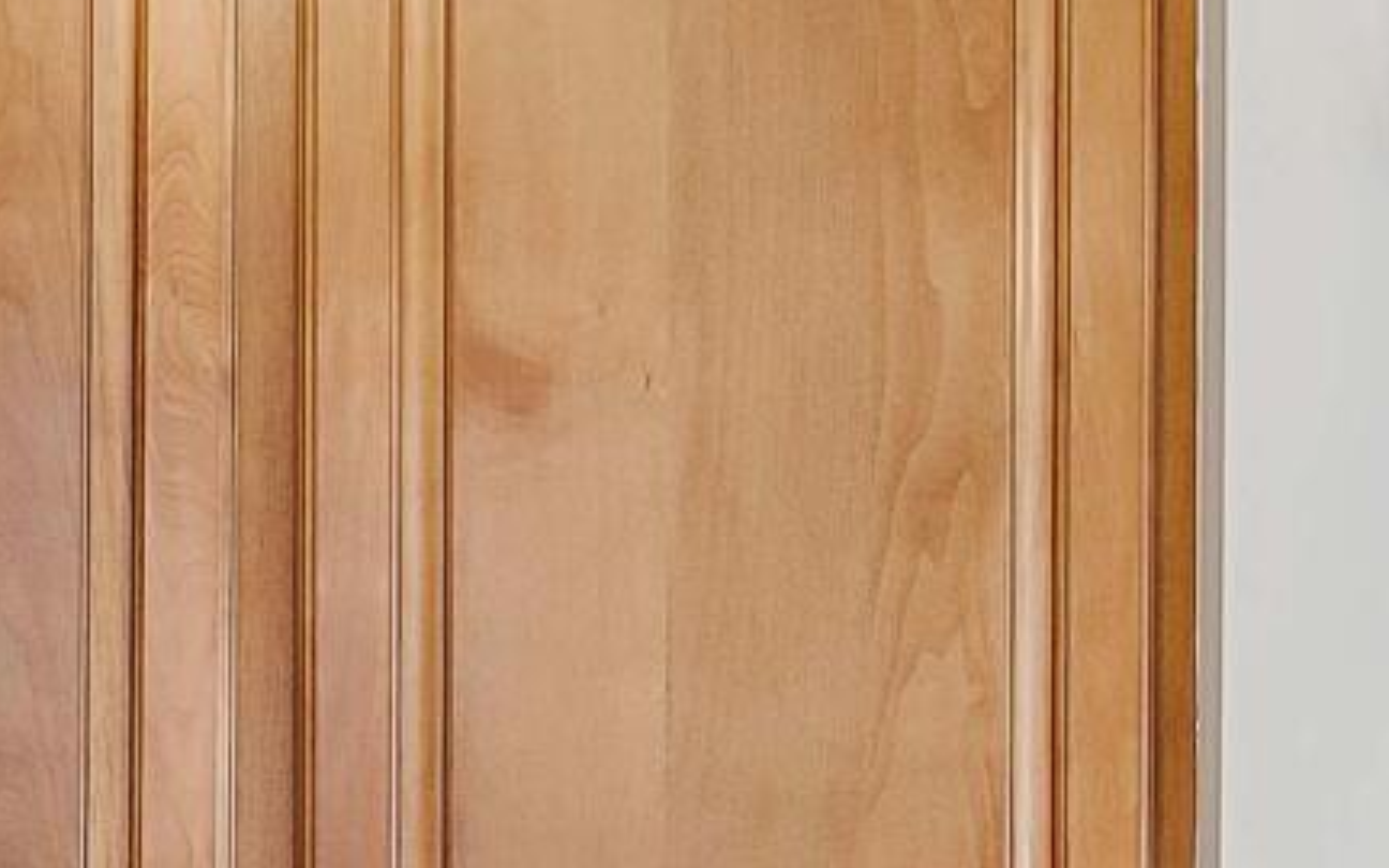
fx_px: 3483
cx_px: 585
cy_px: 1153
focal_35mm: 92
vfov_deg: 13.6
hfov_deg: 22.5
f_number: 5.6
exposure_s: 1/15
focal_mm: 13
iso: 100
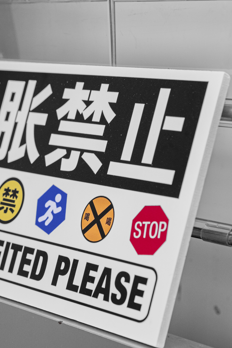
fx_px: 1044
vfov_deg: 18.9
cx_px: 67
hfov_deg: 12.7
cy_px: 154
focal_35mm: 108
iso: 640
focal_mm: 55
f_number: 4
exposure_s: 1/250
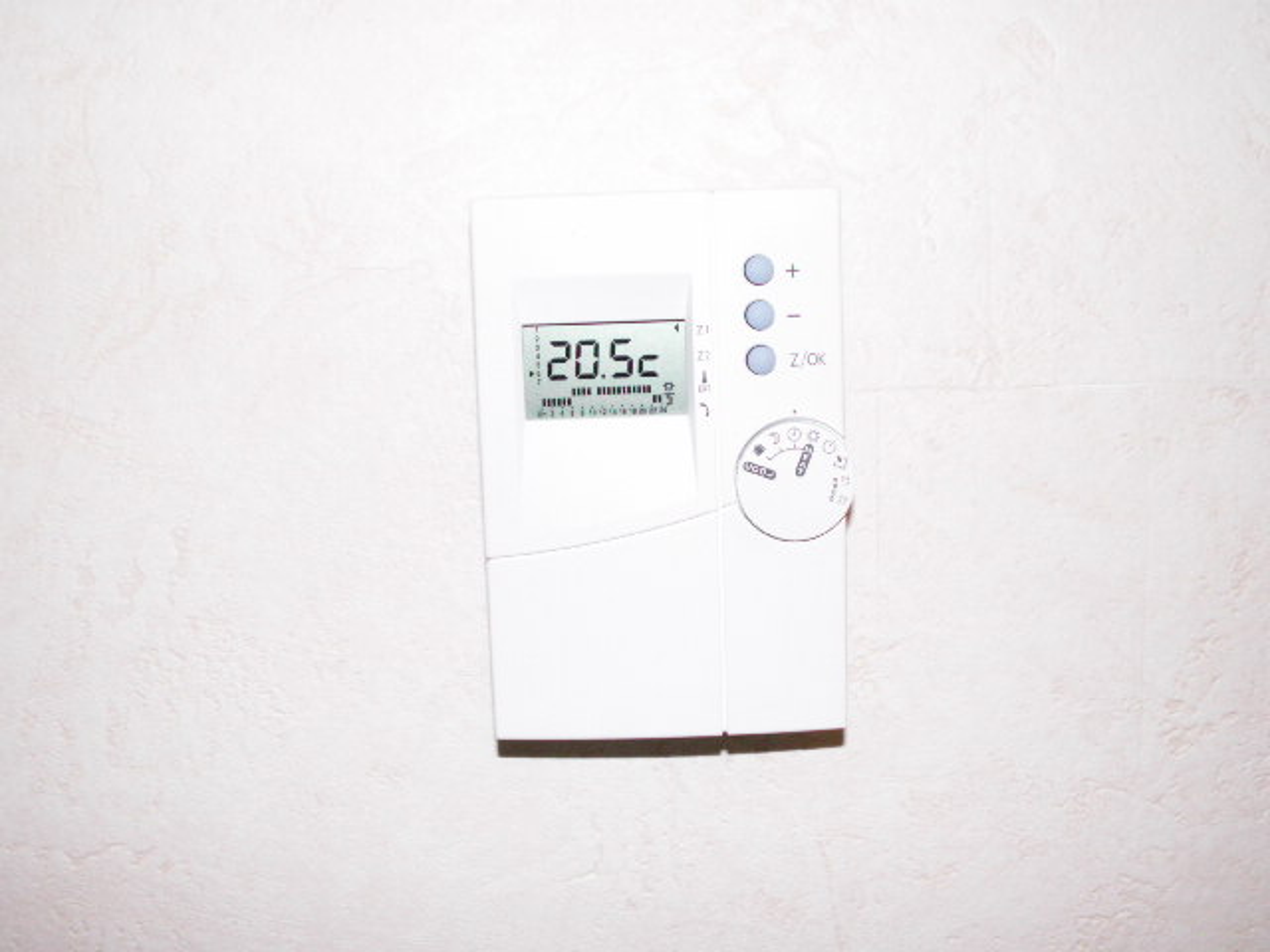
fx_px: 1284
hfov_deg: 52.6
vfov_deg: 40.7
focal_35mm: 35
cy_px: 476
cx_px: 635
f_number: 3.2
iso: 160
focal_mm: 5.86
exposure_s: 1/40
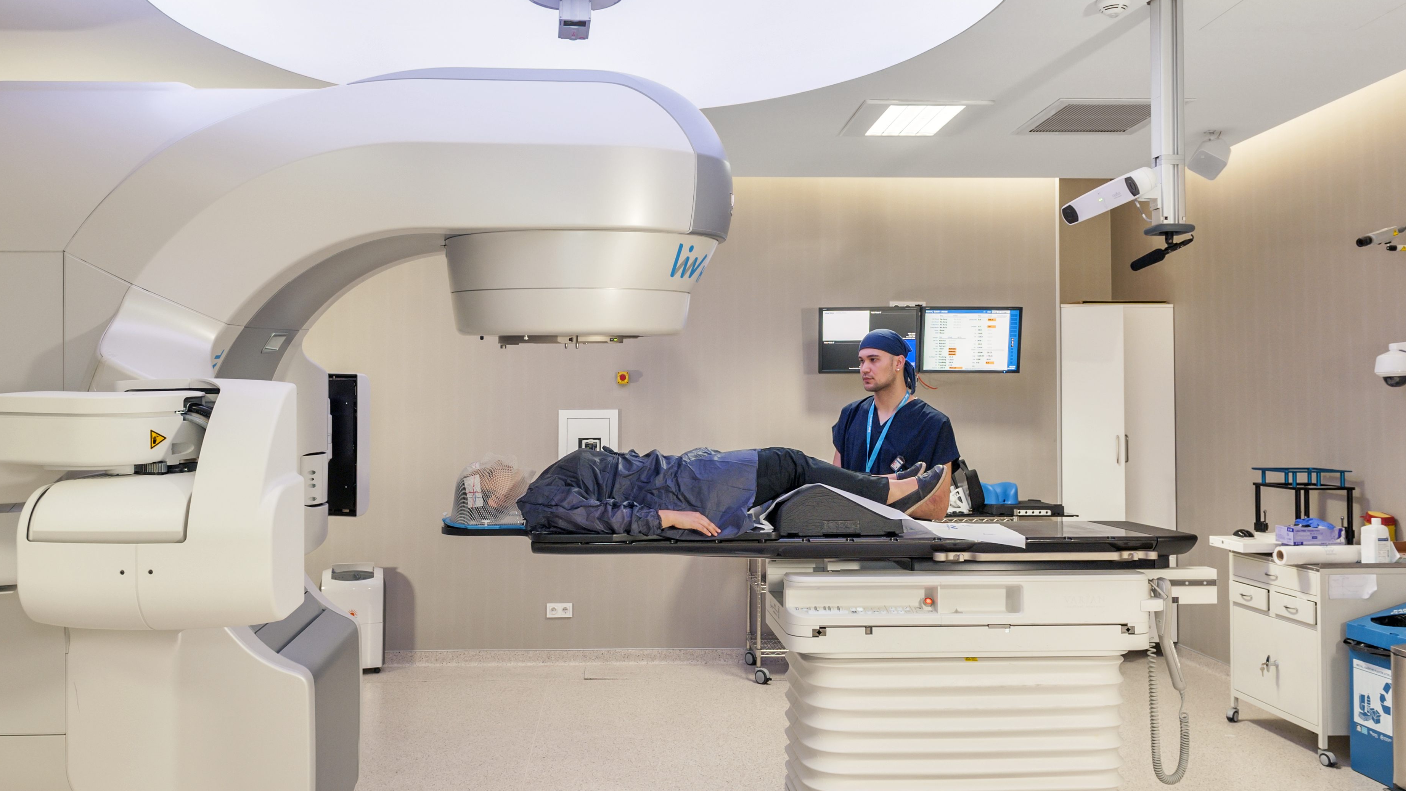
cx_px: 642
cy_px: 432
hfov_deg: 65.9
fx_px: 1081
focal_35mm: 29
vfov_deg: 40.1
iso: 400
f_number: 7.1
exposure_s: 1/20
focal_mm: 24
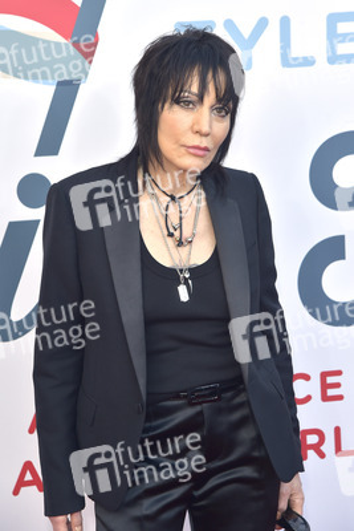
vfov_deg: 20.4
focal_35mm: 100
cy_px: 266
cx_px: 177
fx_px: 1474
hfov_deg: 13.7
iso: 640
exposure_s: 1/250
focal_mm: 100
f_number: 6.3
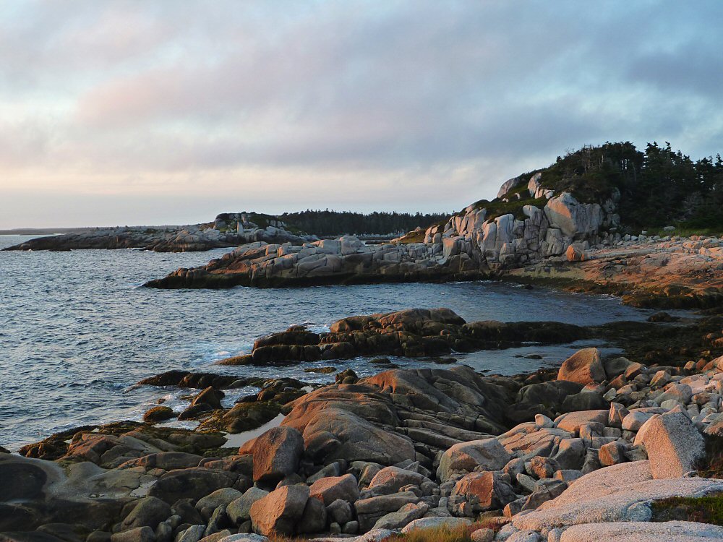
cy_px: 271
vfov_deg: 35.1
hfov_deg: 45.8
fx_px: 856
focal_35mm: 41
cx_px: 362
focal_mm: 7.4
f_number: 4.2
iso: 125
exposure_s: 1/60
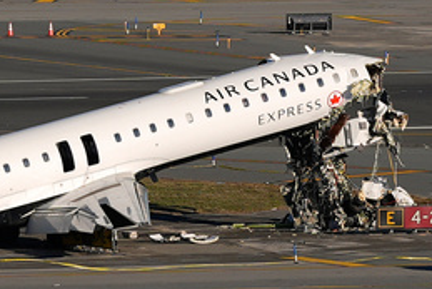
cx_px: -269
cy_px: -139
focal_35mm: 859
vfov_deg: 1.6
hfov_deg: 2.4
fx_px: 10313
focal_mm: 145
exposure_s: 1/2500
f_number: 4.5
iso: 160
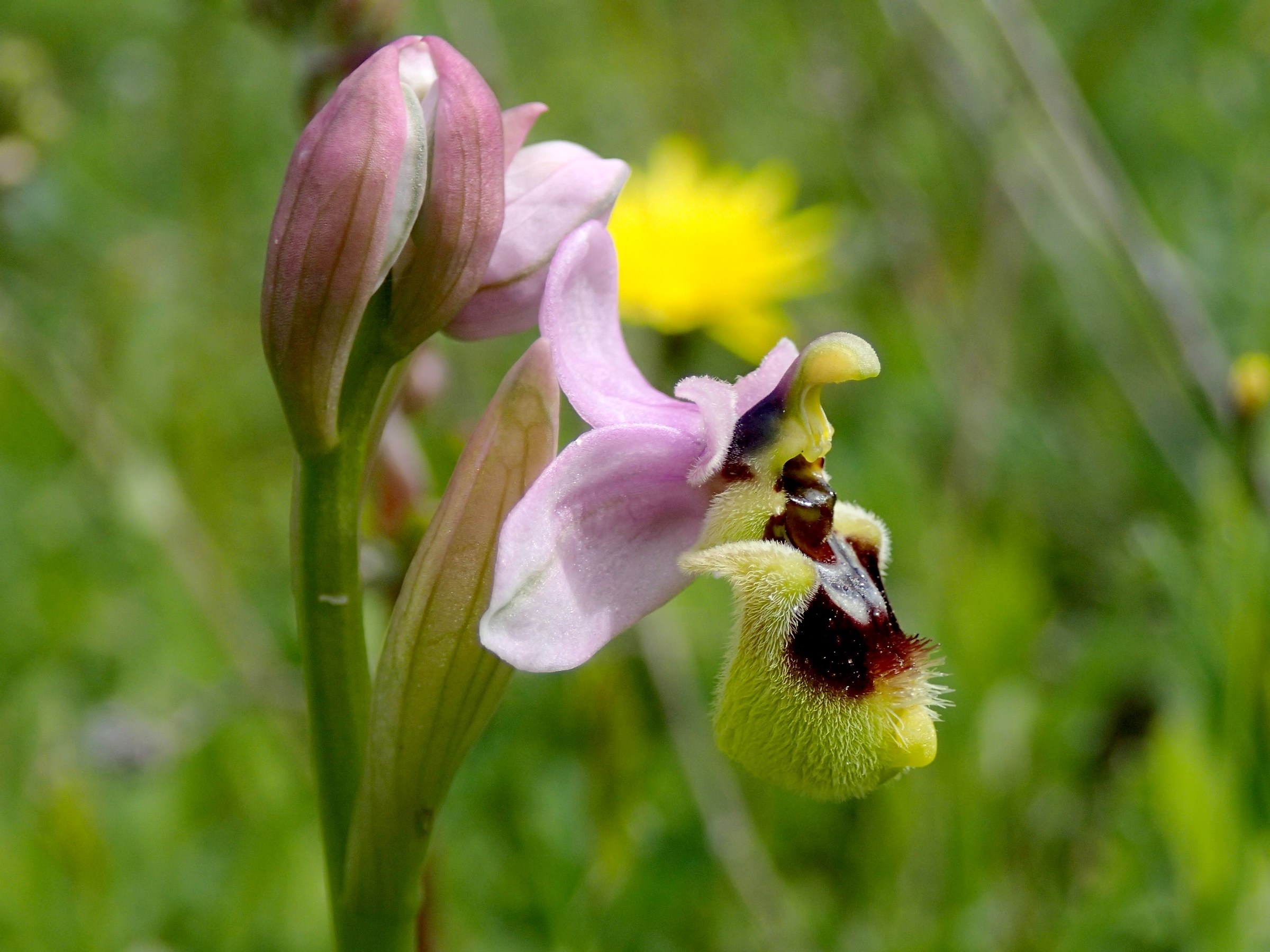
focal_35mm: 74
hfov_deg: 26.3
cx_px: 635
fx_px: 2715
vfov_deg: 19.9
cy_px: 476
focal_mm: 13.47
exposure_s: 1/400
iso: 100
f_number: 4.2
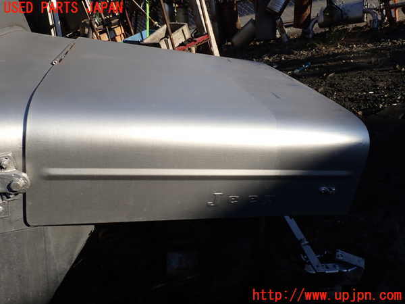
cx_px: 202
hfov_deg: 60.0
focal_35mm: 30
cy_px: 152
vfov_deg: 46.8
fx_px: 351
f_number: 3.2
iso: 100
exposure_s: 1/1000
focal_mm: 5.4
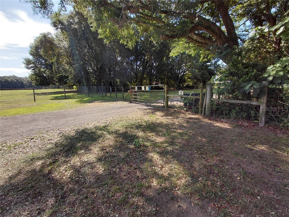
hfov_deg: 94.5
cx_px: 144
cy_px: 108
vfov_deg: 78.1
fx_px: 134
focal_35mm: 16
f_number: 2.2
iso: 40
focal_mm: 1.64
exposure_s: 1/598
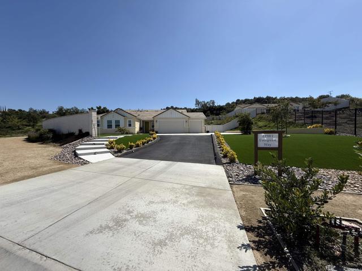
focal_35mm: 14
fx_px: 146
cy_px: 136
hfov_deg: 102.1
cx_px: 181
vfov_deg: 85.7
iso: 50
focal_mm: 2.22
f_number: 2.2
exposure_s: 1/2976
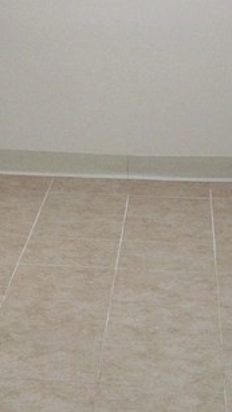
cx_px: -110
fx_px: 1270
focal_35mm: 116
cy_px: -24
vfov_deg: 17.9
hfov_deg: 10.1
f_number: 2.9
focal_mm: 5.7
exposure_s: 1/30
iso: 123
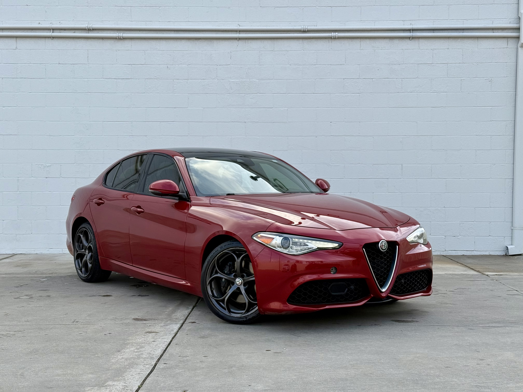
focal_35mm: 48
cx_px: 262
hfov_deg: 39.7
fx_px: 725
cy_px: 196
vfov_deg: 30.3
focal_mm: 6.76
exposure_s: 1/1203
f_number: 1.78
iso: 64
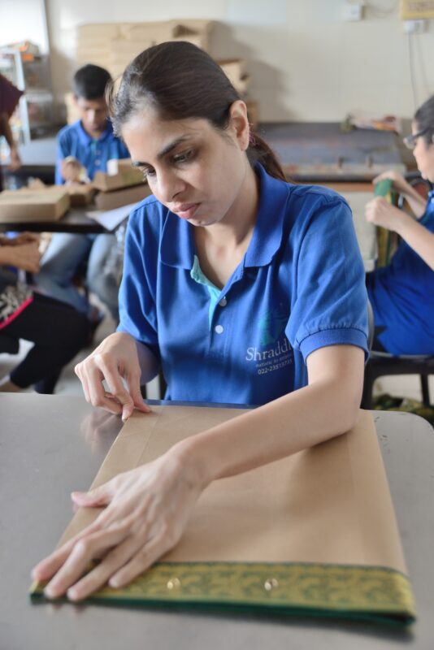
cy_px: 325
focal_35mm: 38
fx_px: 687
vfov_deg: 50.7
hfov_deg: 35.1
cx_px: 217
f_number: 3.2
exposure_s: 1/100
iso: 1000
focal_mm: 38
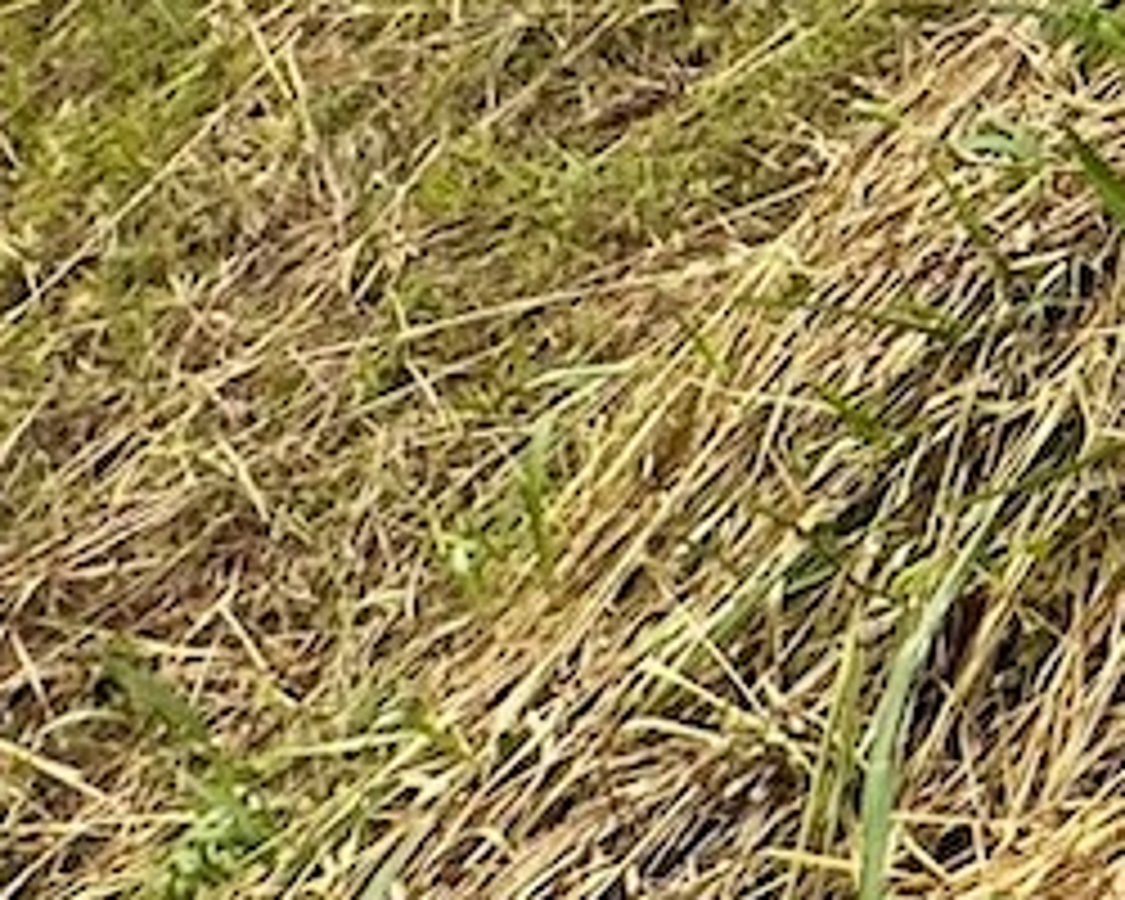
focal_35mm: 105
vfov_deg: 10.9
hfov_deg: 11.9
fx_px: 3496
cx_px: 3177
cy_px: -1638
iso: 40
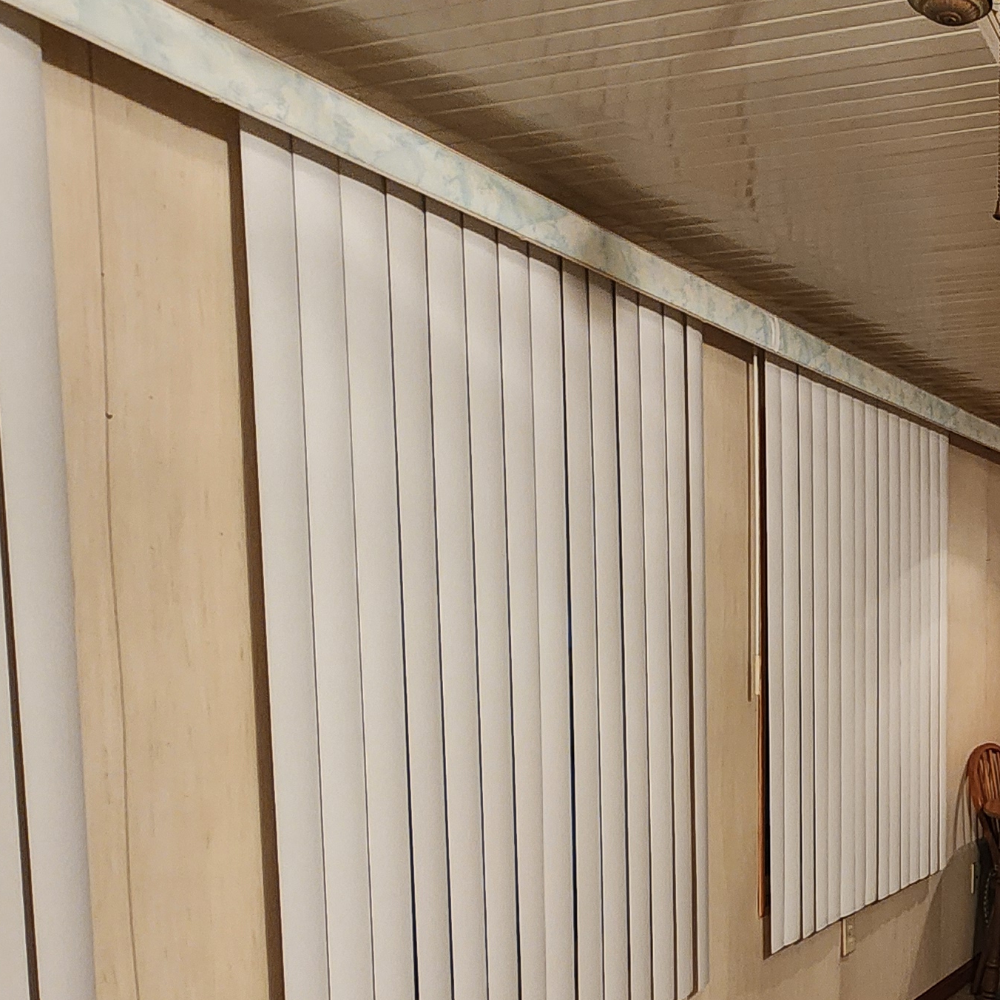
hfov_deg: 38.6
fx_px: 1111
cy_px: 757
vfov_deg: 46.6
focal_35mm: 34
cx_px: 1138
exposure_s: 1/30
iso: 400
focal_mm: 2.2
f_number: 2.2
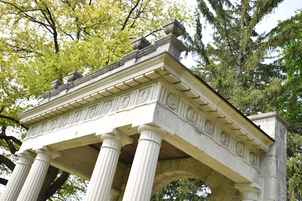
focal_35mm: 39
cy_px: 100
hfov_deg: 49.6
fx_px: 327
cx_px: 151
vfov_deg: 34.2
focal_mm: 26
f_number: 4.5
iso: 200
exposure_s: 1/500
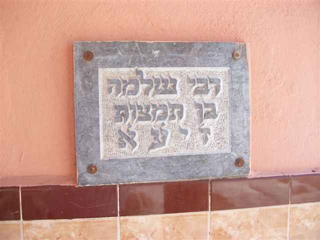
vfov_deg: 45.4
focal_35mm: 31
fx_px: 287
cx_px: 160
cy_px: 120
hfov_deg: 58.4
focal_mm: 5.7
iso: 80
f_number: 2.9
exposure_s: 1/232
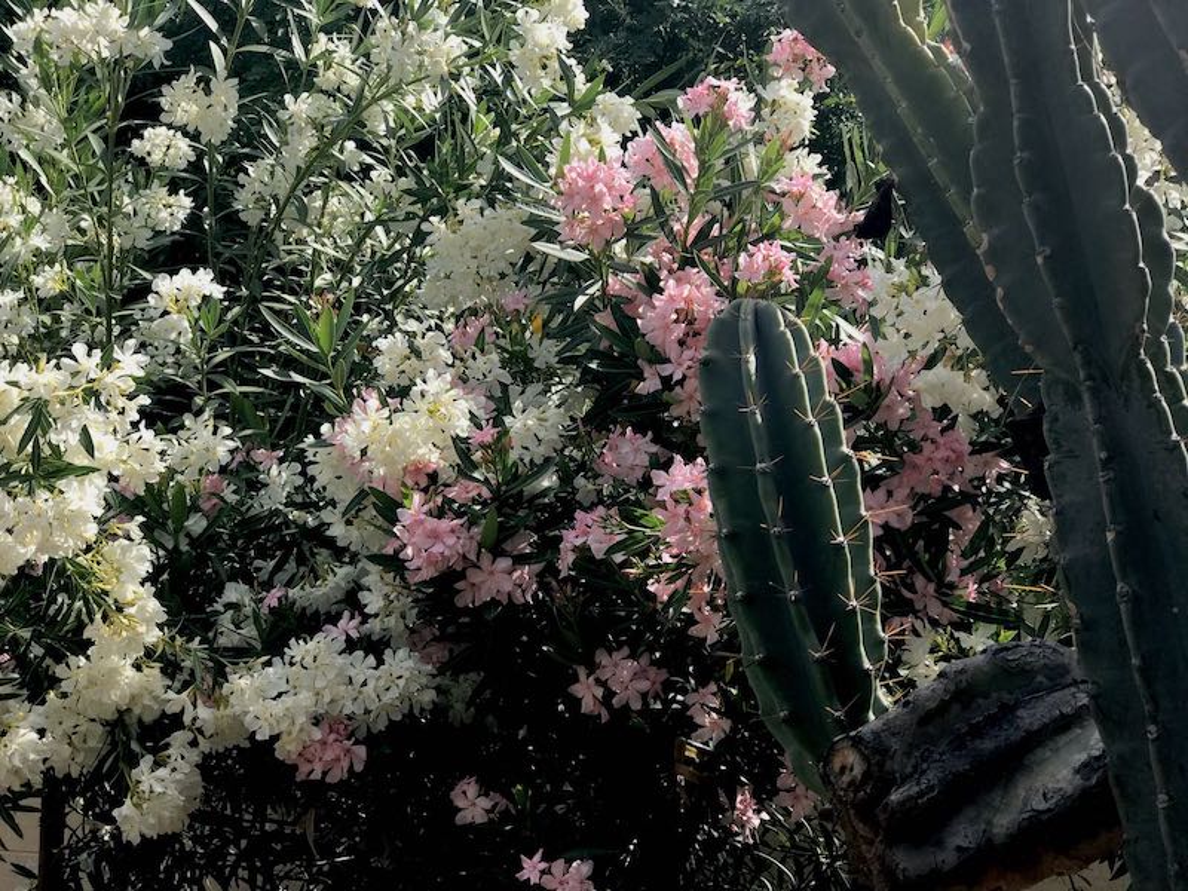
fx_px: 1956
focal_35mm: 57
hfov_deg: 33.8
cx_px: 594
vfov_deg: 25.7
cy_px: 446
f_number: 2.8
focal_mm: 6.6
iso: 20
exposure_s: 1/435
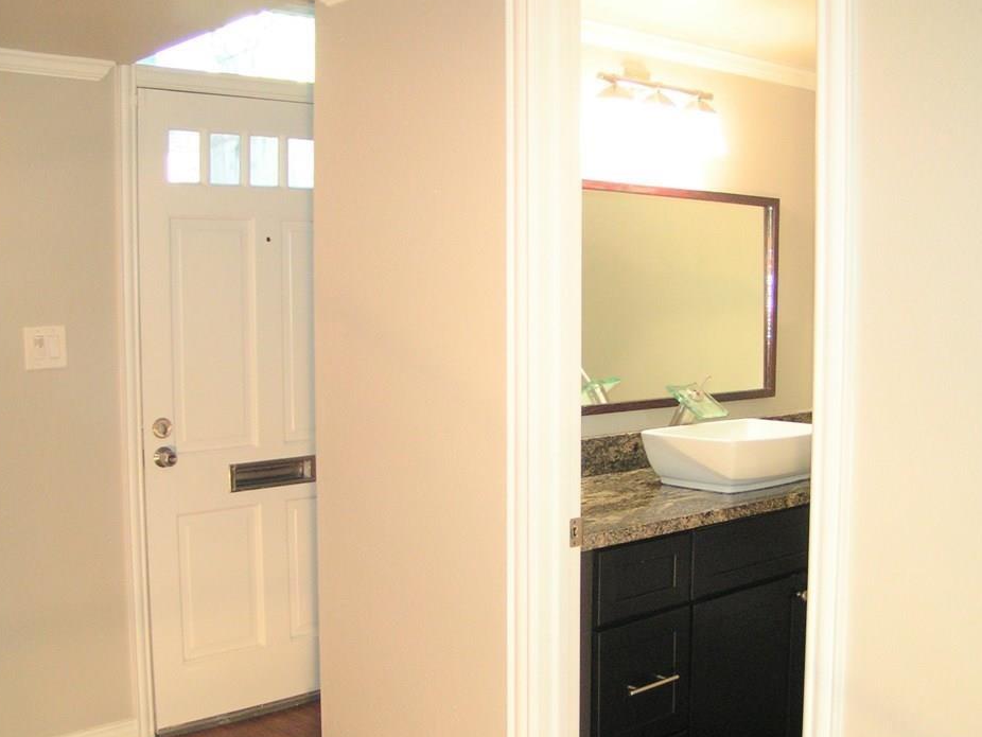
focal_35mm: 42
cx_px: 510
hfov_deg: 44.8
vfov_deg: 34.4
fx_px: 1192
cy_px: 356
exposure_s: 1/40
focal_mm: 5.8
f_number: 2.8
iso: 200
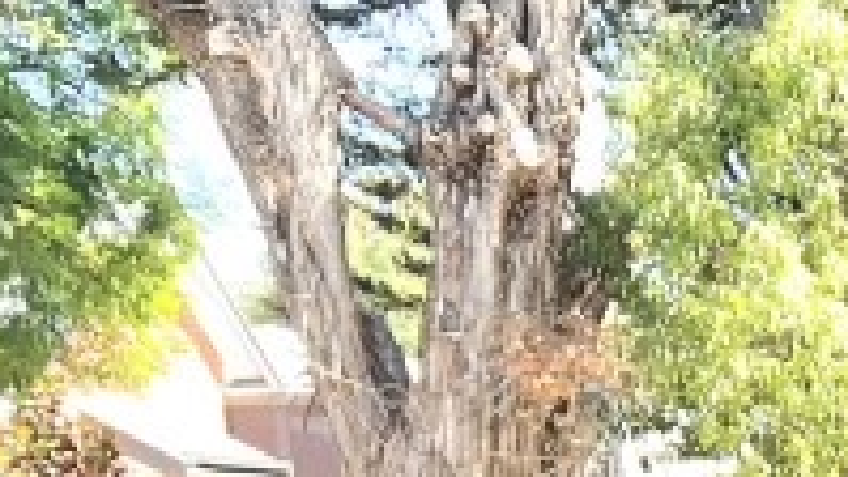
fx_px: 3283
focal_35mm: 146
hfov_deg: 14.0
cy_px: 1133
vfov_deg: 7.7
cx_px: 1176
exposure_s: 1/178
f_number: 1.5
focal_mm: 5.7
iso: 40
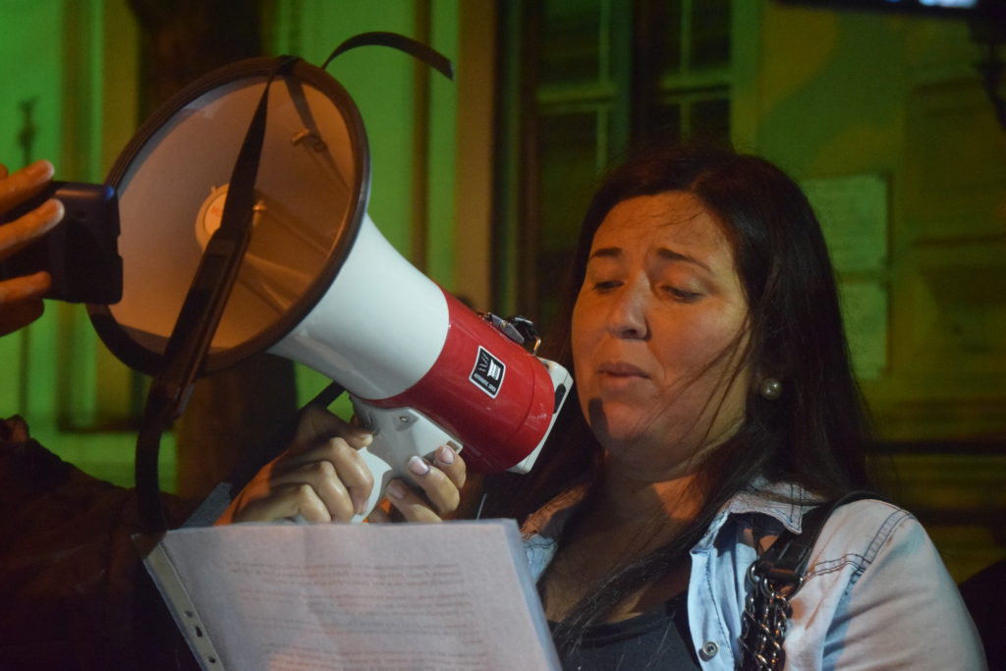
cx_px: 503
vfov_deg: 16.6
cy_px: 336
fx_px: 2306
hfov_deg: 24.6
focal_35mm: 82
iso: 6400
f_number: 5.6
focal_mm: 55
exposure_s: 1/30
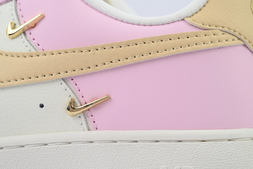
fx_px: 773
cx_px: 126
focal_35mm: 110
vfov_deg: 12.5
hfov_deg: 18.6
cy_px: 84
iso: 400
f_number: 11
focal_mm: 110
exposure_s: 1/100
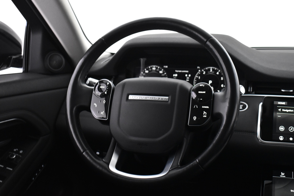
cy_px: 98
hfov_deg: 42.3
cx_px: 147
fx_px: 380
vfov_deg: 28.9
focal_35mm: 46
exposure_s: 1/40
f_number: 4.2
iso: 3200
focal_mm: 31
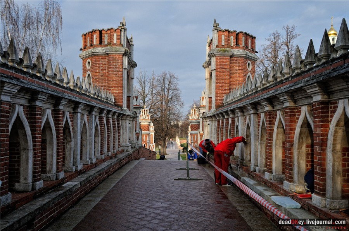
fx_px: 319
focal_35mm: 33
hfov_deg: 57.3
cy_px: 116
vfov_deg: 39.8
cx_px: 174
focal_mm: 22
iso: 250
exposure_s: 1/250
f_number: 9
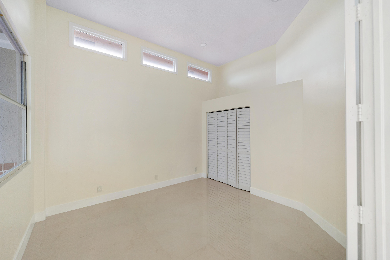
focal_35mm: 14
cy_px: 130
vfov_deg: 81.2
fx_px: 152
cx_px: 195
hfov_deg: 104.3
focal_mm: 14
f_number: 2
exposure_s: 1/500
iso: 500
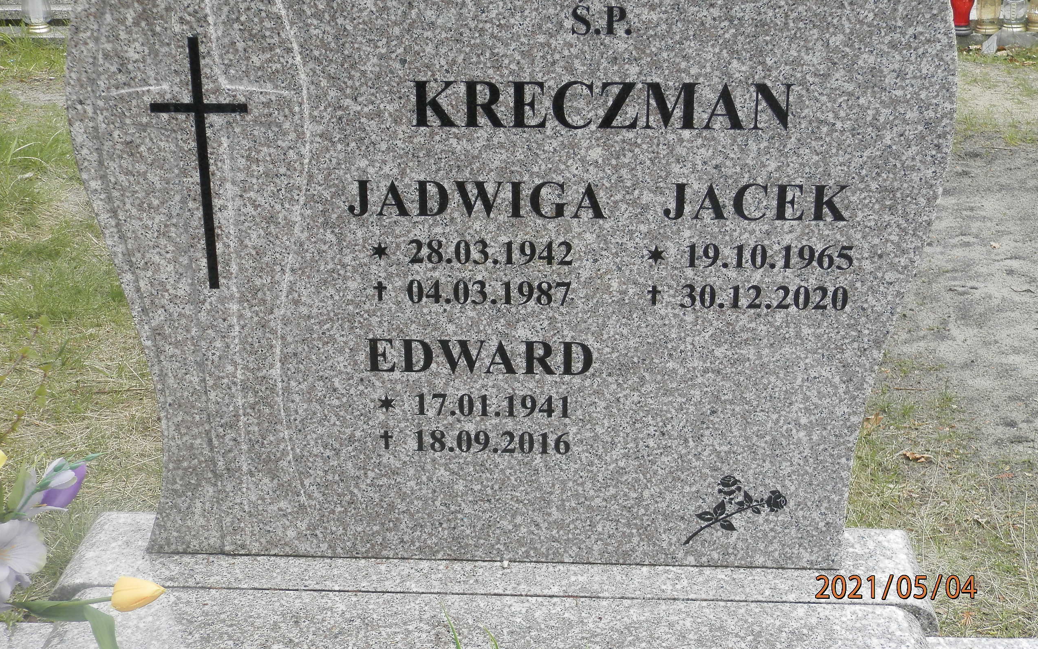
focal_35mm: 49
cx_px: 518
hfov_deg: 41.1
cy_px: 279
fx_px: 1386
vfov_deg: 26.3
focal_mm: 8.2
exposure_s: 1/200
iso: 80
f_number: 3.6
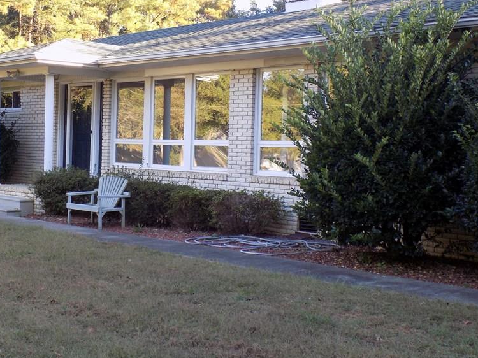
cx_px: 219
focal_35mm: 56
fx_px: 773
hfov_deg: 34.3
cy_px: 181
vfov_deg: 26.1
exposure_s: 1/40
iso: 80
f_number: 3.6
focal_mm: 7.3
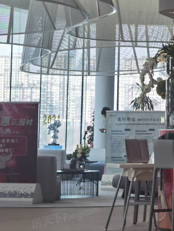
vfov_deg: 12.8
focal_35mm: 154
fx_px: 1032
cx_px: 318
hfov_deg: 9.2
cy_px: 62
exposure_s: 1/376
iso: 50
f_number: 1.9
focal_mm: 6.71
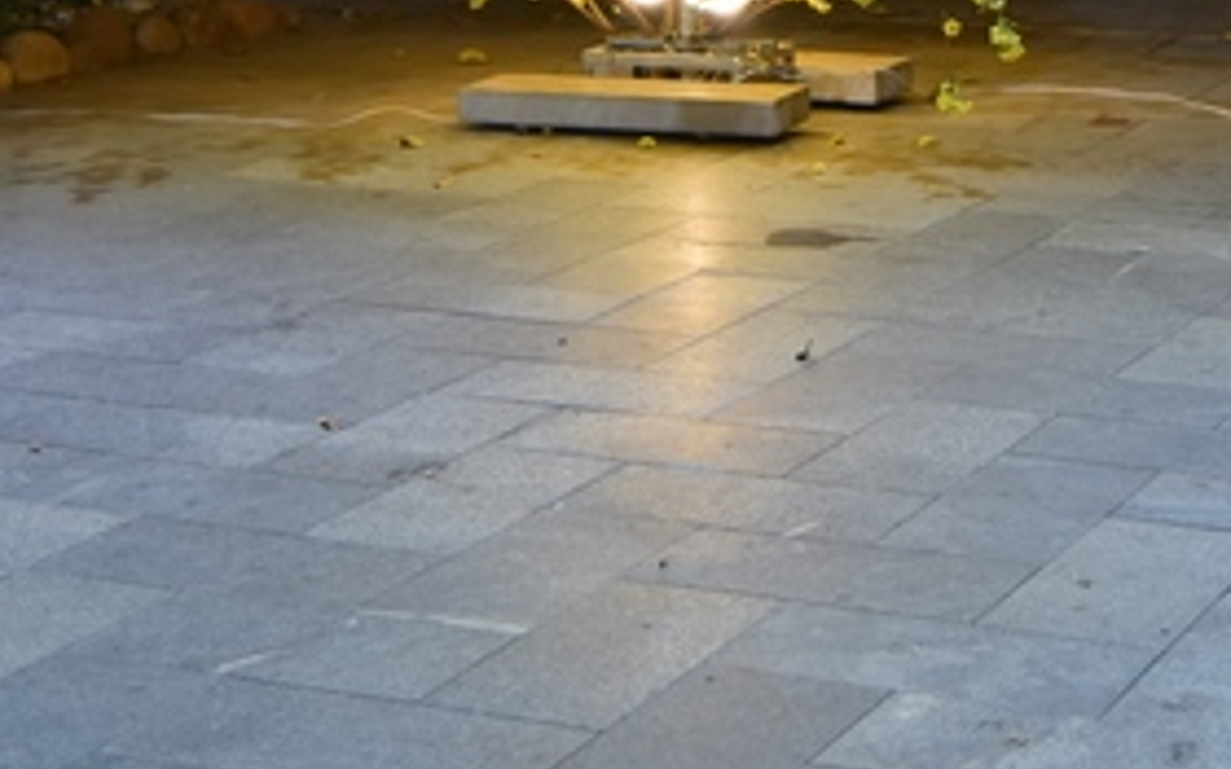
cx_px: 844
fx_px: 3019
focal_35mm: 90
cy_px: -281
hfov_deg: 22.9
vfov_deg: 13.9
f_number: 4
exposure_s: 1/50
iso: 1600
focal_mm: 38
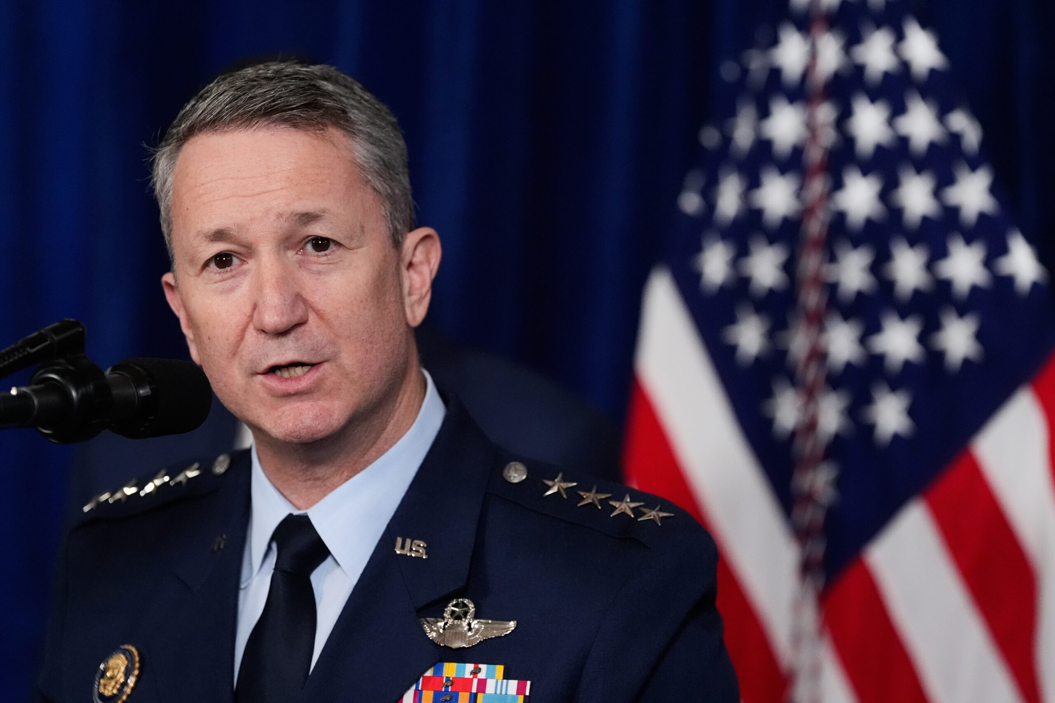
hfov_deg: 12.1
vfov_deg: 8.1
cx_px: 528
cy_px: 352
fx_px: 4982
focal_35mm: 170
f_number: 4
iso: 5000
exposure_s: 1/500
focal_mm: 170
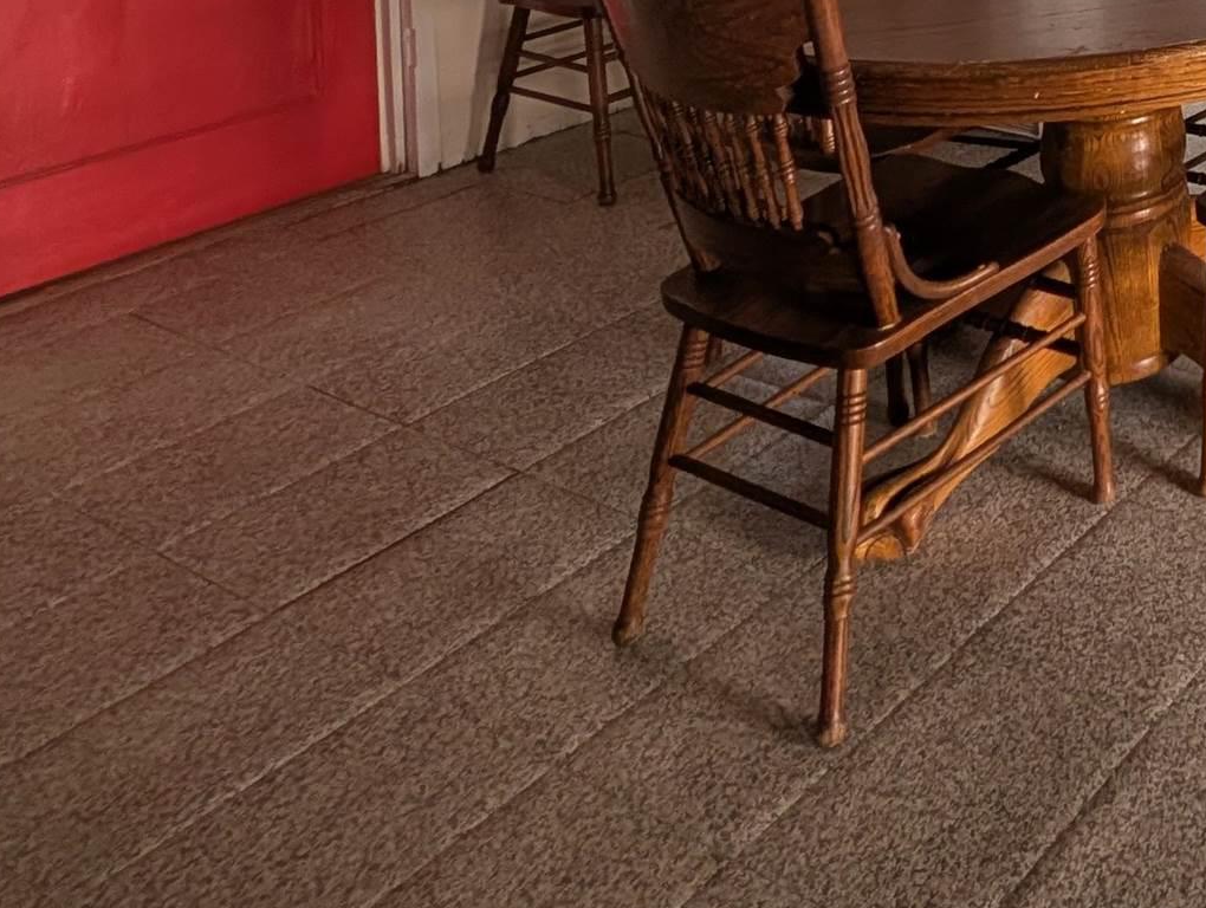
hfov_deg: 35.7
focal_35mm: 36
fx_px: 1256
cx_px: 1550
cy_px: -369
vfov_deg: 29.1
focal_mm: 2.02
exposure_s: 1/50
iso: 57
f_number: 1.7
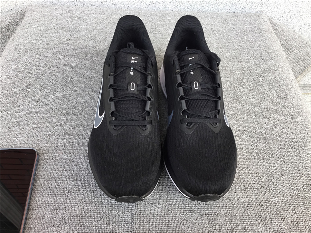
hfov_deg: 58.4
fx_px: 279
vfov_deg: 45.4
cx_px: 156
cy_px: 116
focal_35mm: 31
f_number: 2.4
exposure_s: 1/105
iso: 25
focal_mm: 3.3
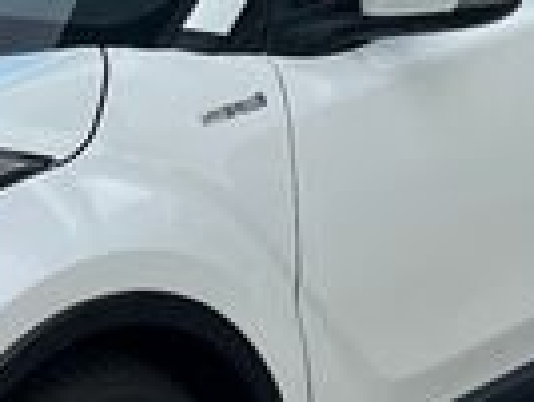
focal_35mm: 198
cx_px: 331
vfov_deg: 7.2
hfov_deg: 10.0
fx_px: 3060
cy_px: -414
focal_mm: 5.1
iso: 50
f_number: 1.6
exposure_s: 1/2571
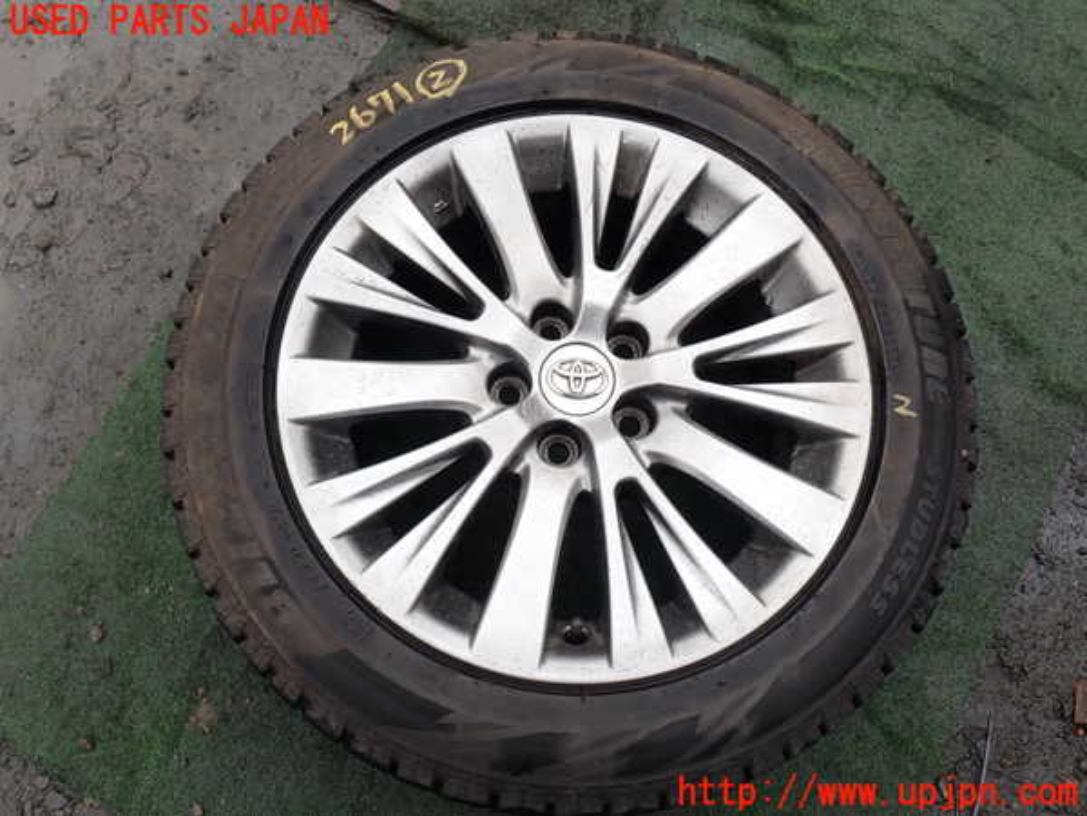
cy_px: 408
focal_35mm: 30
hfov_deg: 60.0
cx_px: 544
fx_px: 942
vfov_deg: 46.8
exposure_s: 1/200
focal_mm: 5.4
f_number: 3.2
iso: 100
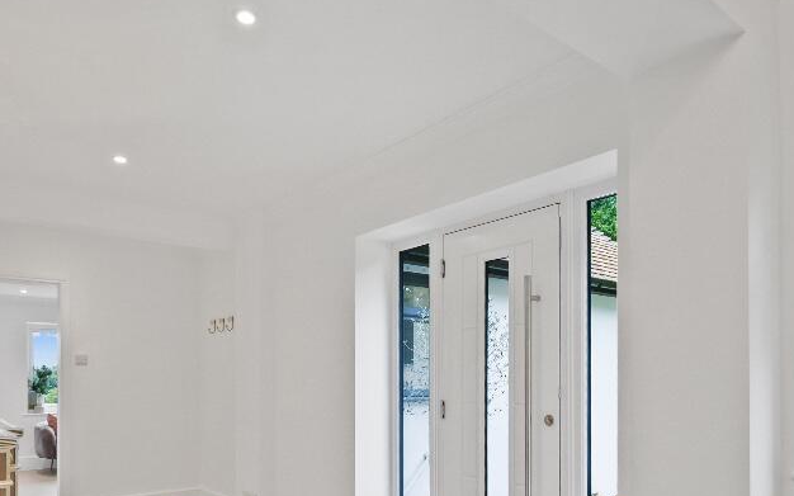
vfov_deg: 46.7
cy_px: 396
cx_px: 425
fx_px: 541
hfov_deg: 72.5
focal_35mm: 25
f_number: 4
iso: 100
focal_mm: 10
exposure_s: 1/6
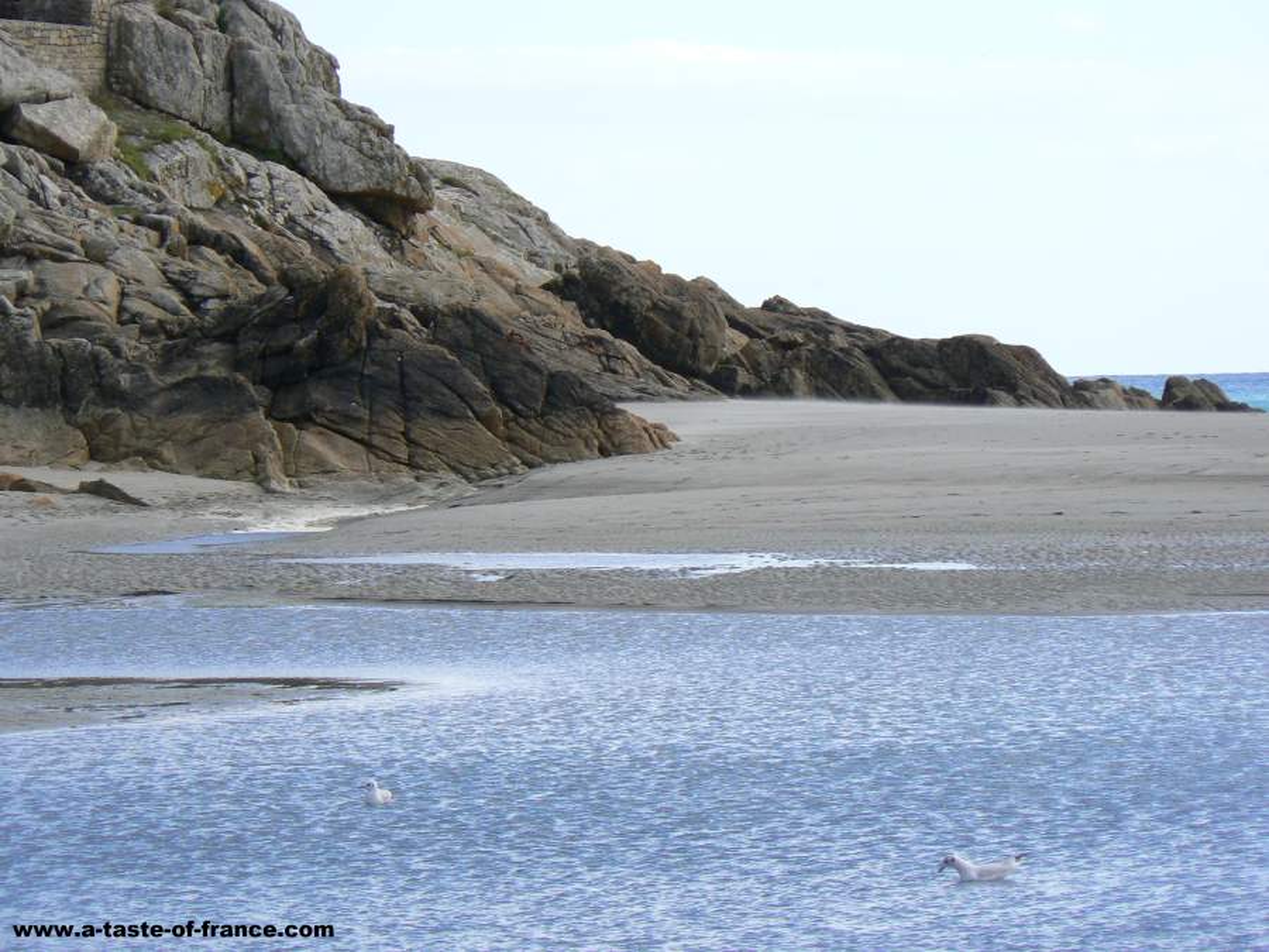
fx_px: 9531
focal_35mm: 260
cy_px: 476
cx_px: 634
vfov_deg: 5.7
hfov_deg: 7.6
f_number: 3.3
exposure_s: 1/1000
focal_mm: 43.3
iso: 100
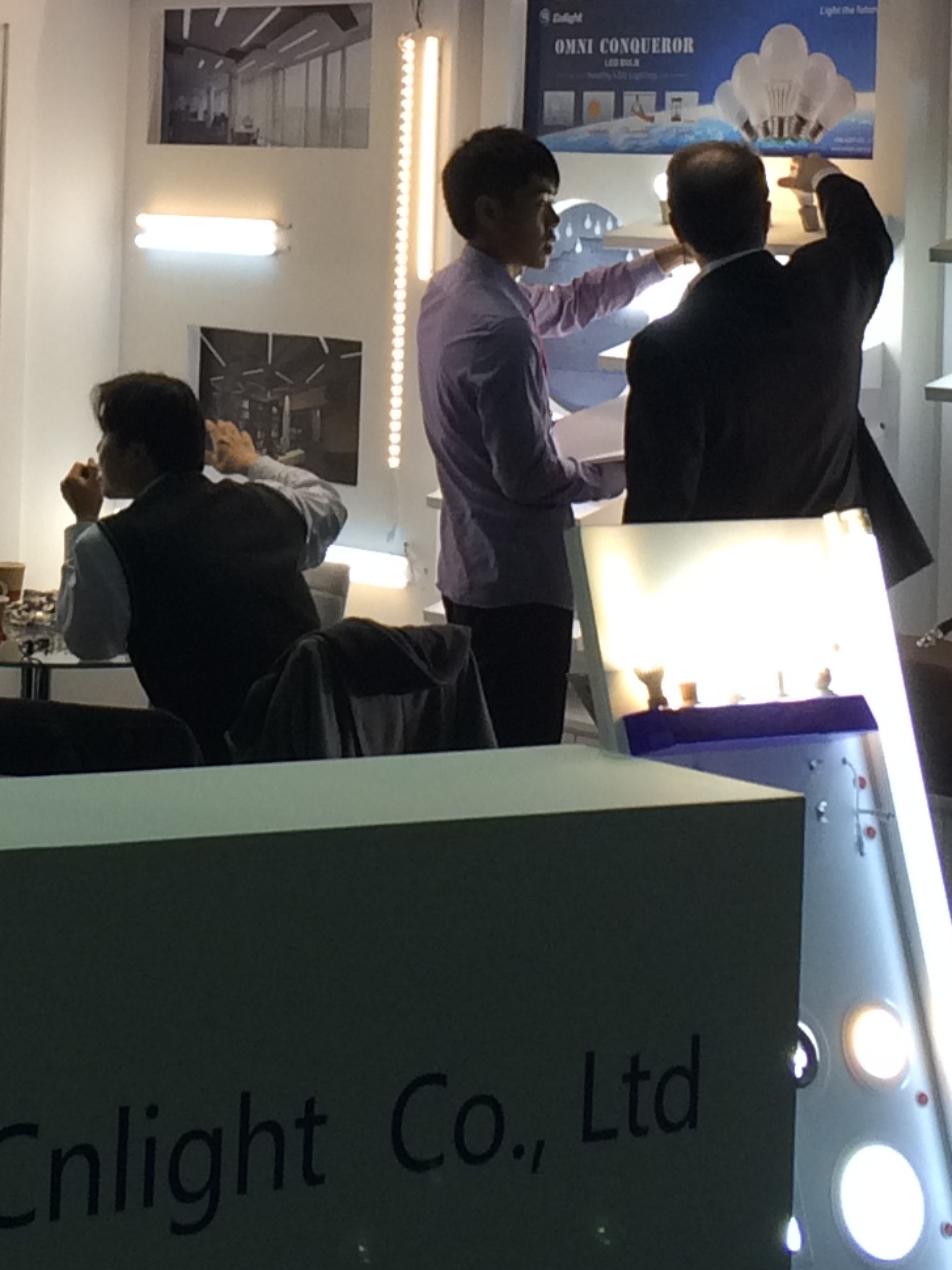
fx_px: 3705
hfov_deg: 14.4
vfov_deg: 19.0
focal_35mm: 101
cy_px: 51
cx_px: 38
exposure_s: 1/120
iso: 64
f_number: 2.2
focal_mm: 4.12
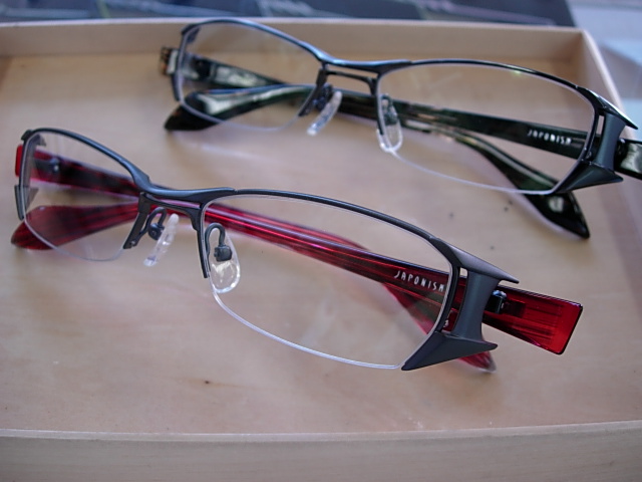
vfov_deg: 37.7
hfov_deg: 49.0
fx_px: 705
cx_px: 321
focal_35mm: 38
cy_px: 241
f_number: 2.8
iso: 64
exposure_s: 1/40.3
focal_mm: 7.8
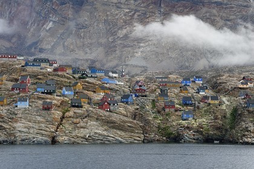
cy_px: 84
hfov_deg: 16.4
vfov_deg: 11.0
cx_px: 127
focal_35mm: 125
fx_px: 882
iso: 400
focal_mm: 125
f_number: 8
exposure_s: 1/400
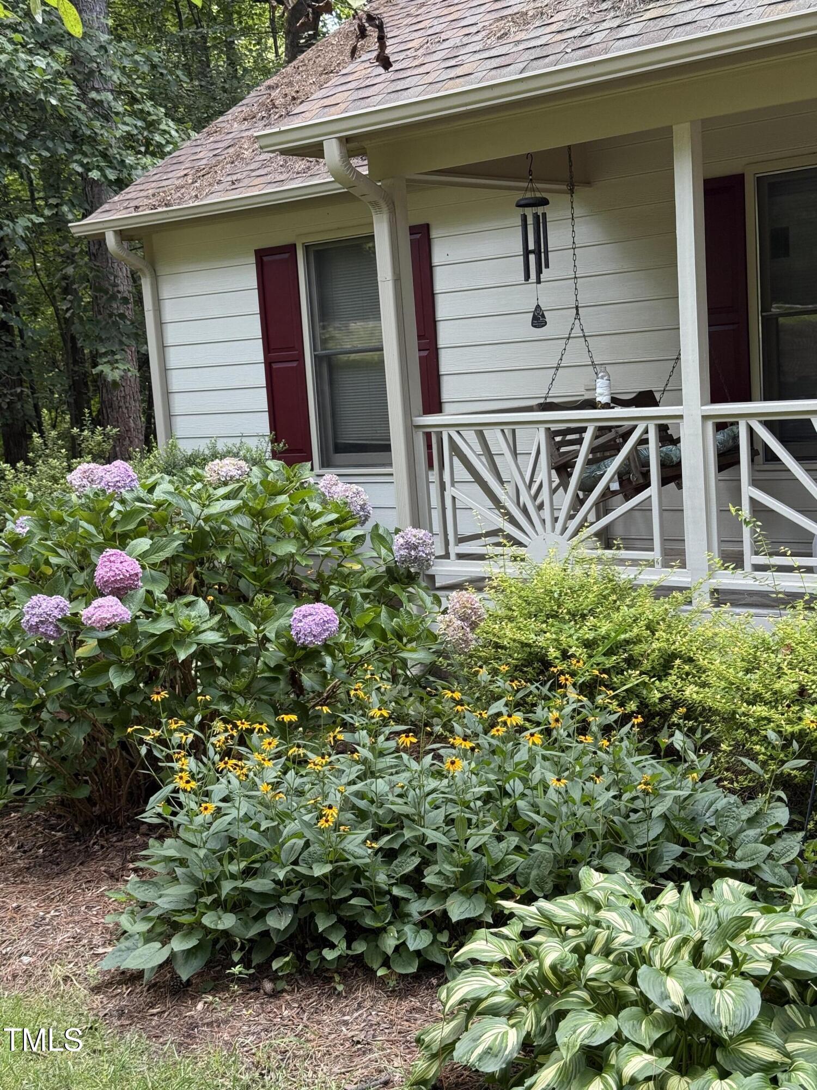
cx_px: 408
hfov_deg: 30.3
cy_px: 545
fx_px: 1511
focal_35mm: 48
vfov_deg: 39.7
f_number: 1.78
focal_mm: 6.76
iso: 80
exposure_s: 1/121
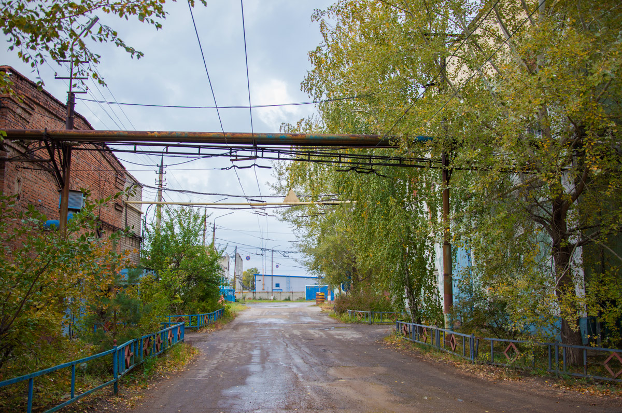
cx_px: 311
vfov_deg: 36.8
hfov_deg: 53.2
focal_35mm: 36
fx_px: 621
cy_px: 206
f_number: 3.8
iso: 100
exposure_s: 1/160
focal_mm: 24
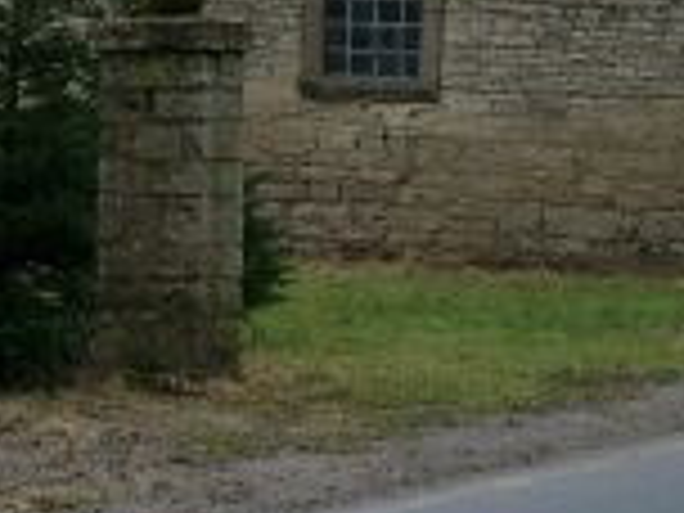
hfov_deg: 9.3
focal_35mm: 211
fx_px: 4169
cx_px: 63
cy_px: -482
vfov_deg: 6.8
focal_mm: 8.4
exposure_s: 1/158
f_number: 4
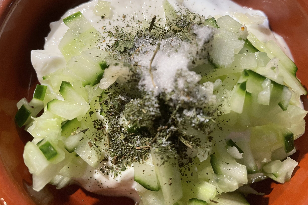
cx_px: 149
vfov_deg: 46.3
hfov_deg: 65.5
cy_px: 89
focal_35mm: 28
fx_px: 240
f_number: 1.6
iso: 160
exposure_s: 1/50
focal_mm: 4.2
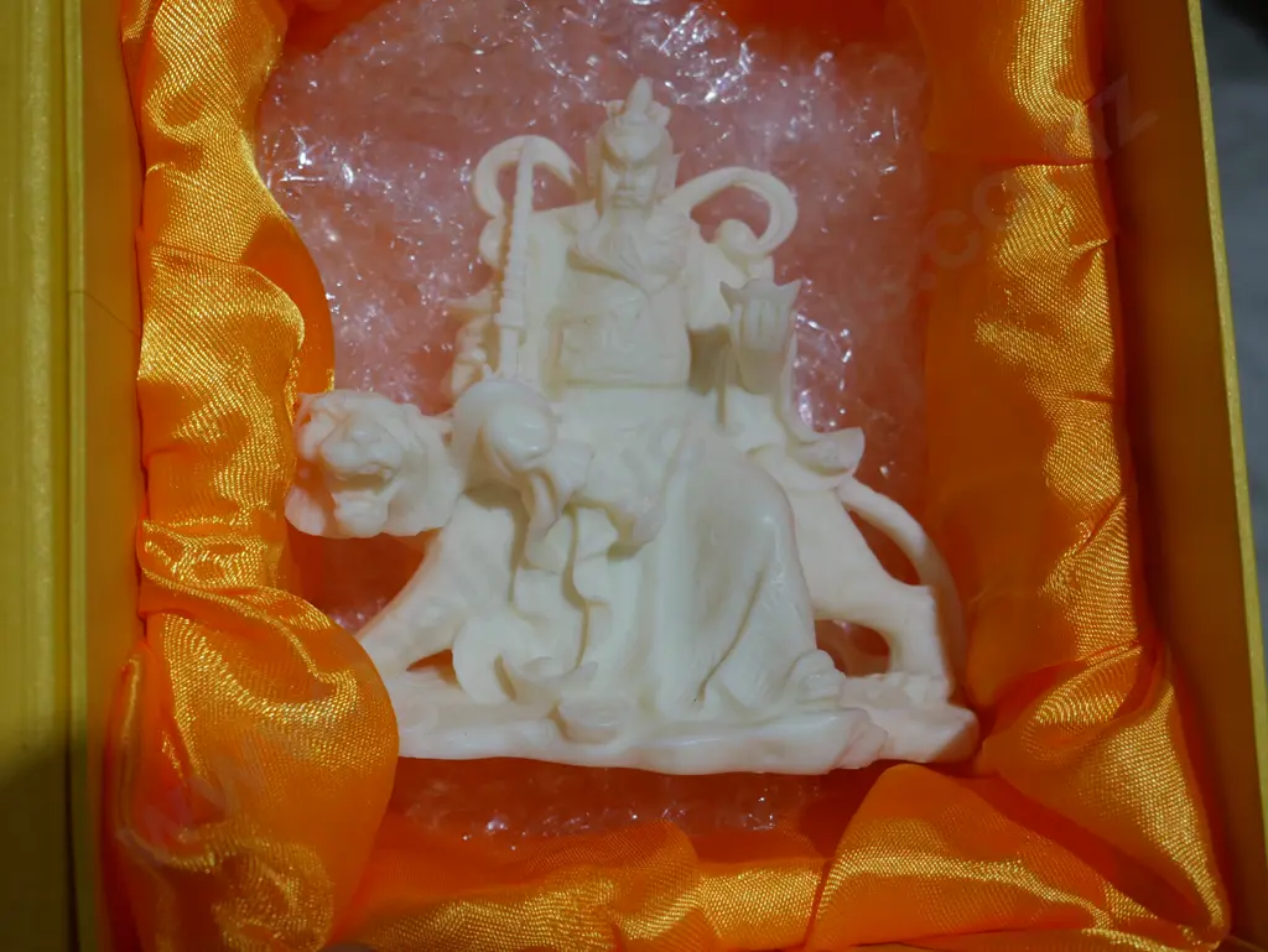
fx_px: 1612
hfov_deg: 42.9
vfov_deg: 32.9
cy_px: 476
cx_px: 634
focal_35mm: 44
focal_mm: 22
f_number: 4.7
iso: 200
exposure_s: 1/100
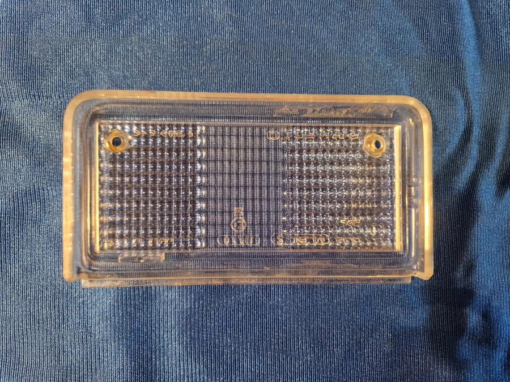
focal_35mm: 23
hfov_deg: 73.9
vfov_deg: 58.9
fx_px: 339
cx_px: 255
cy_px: 191
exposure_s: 1/100
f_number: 1.8
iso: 500
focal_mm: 5.4
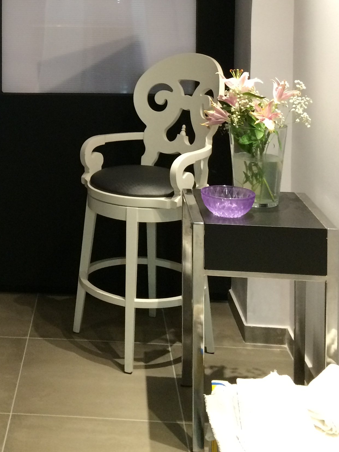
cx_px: 33
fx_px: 745
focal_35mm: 57
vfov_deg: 31.9
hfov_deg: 24.9
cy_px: 33
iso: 250
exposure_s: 1/33
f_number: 2.2
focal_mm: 4.15
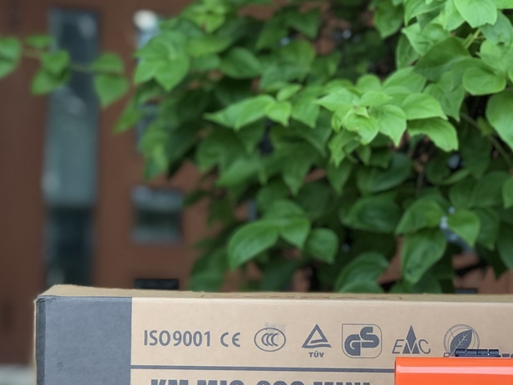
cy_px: 361
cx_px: 446
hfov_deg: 14.7
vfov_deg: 11.1
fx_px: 1971
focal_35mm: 133
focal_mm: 6.6
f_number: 2.8
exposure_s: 1/60
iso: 20
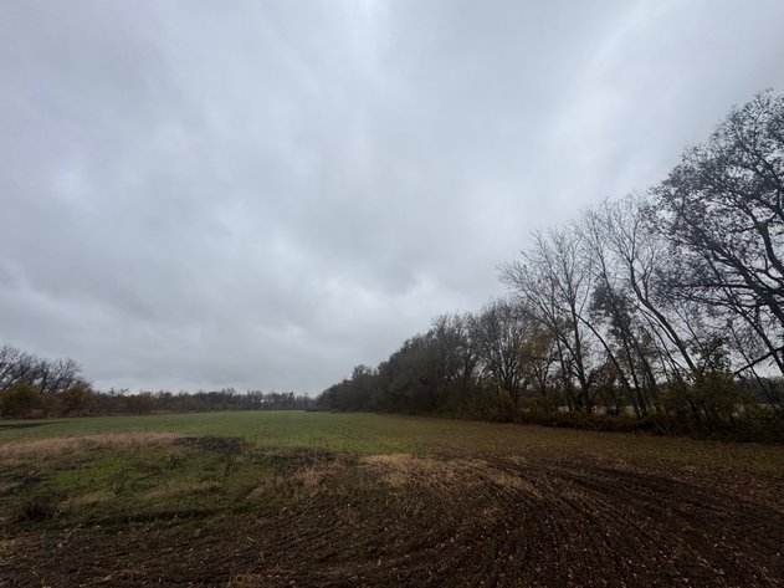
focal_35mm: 14
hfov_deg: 102.1
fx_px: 317
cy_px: 294
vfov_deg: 85.7
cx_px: 392
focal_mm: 2.22
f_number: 2.2
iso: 40
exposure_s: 1/291
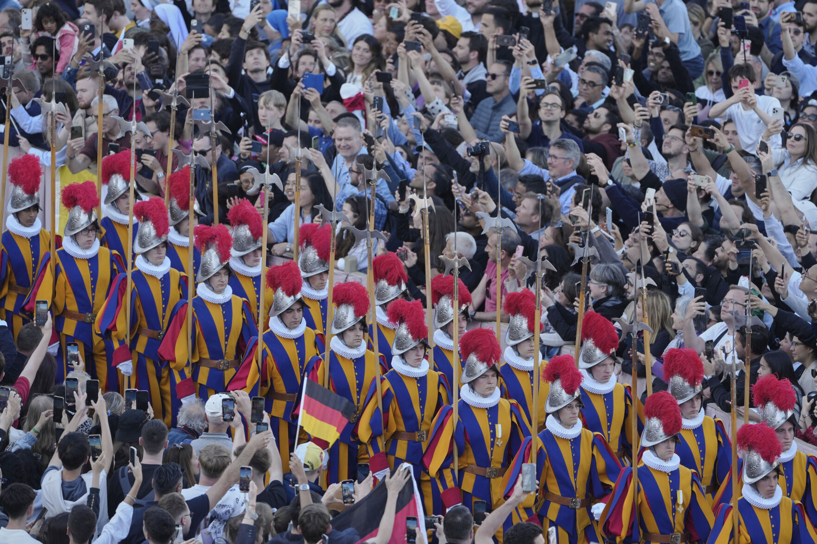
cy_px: 272
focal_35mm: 600
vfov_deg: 2.3
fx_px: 13614
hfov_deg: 3.4
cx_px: 408
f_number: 4
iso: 400
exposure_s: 1/400
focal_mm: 600
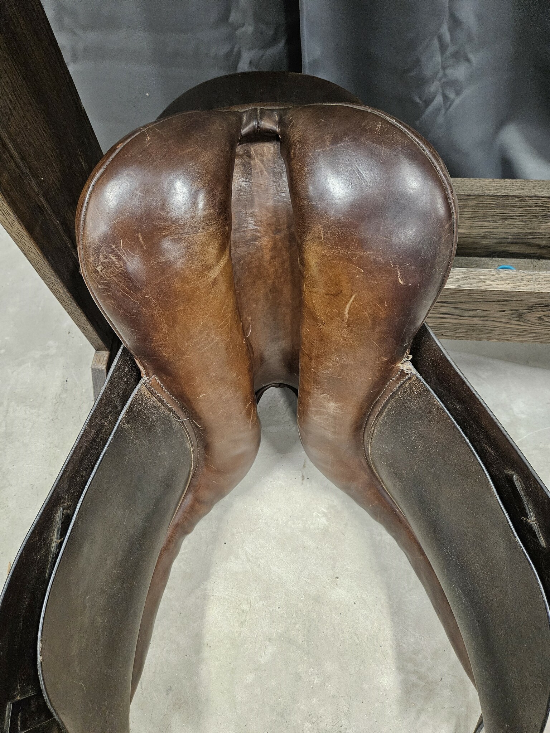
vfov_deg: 73.9
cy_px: 366
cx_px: 275
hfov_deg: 58.9
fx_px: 487
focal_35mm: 23
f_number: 1.8
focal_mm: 5.4
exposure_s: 1/100
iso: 800
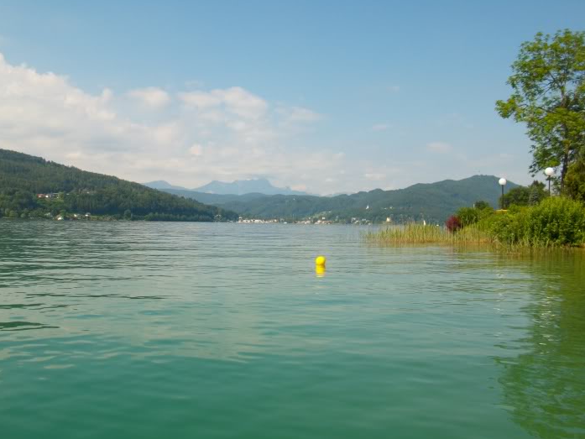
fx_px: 659
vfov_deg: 36.8
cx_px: 265
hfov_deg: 47.8
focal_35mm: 39
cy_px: 217
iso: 80
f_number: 5.5
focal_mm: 5.7
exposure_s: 1/353
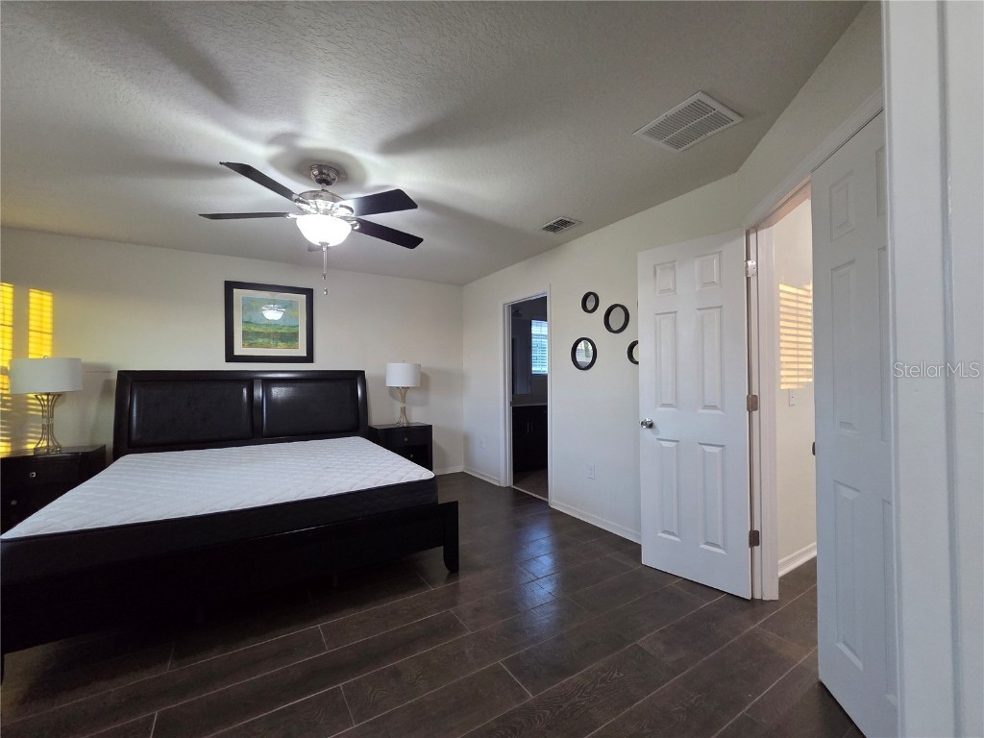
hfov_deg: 106.2
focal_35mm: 13
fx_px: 370
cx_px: 492
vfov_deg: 89.9
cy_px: 369
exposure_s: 1/60
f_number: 2.2
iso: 400
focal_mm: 2.2
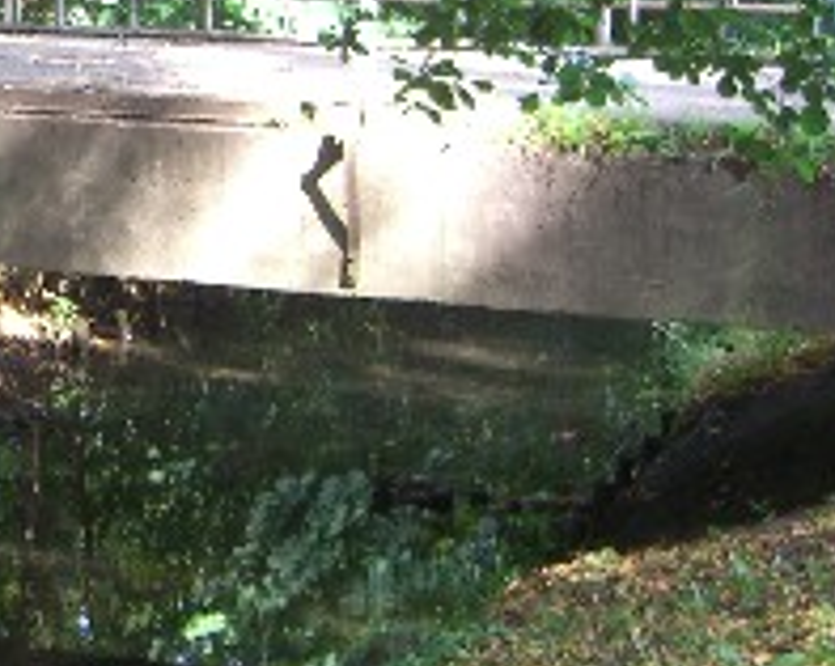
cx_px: -227
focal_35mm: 110
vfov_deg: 13.9
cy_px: 138
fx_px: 2714
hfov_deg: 16.6
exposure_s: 1/60
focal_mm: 7.9
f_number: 2.8
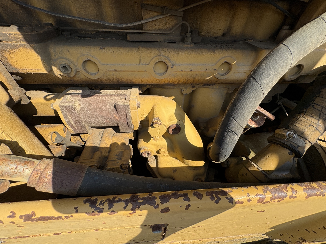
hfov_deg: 102.1
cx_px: 163
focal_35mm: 14
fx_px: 132
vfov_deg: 85.7
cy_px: 122
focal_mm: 2.22
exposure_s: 1/1143
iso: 50
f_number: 2.2
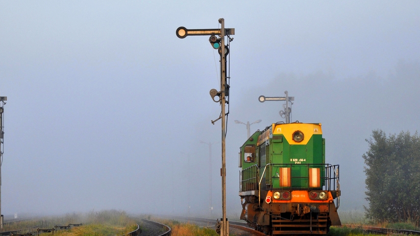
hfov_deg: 15.3
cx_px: 216
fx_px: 1566
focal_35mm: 141
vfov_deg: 8.6
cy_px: 142
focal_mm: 75
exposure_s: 1/200
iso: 320
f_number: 7.1
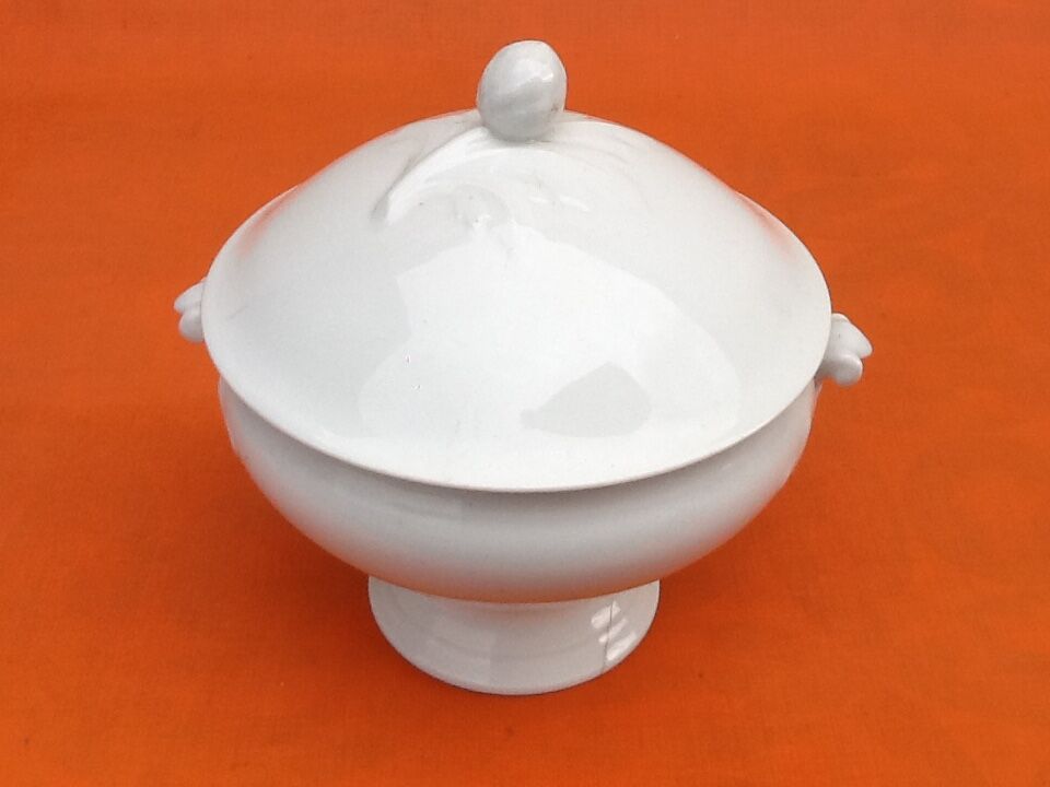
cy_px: 394
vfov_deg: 32.9
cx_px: 525
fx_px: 1335
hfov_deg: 42.9
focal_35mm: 44
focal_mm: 2.03
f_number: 2.4
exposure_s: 1/120
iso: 50
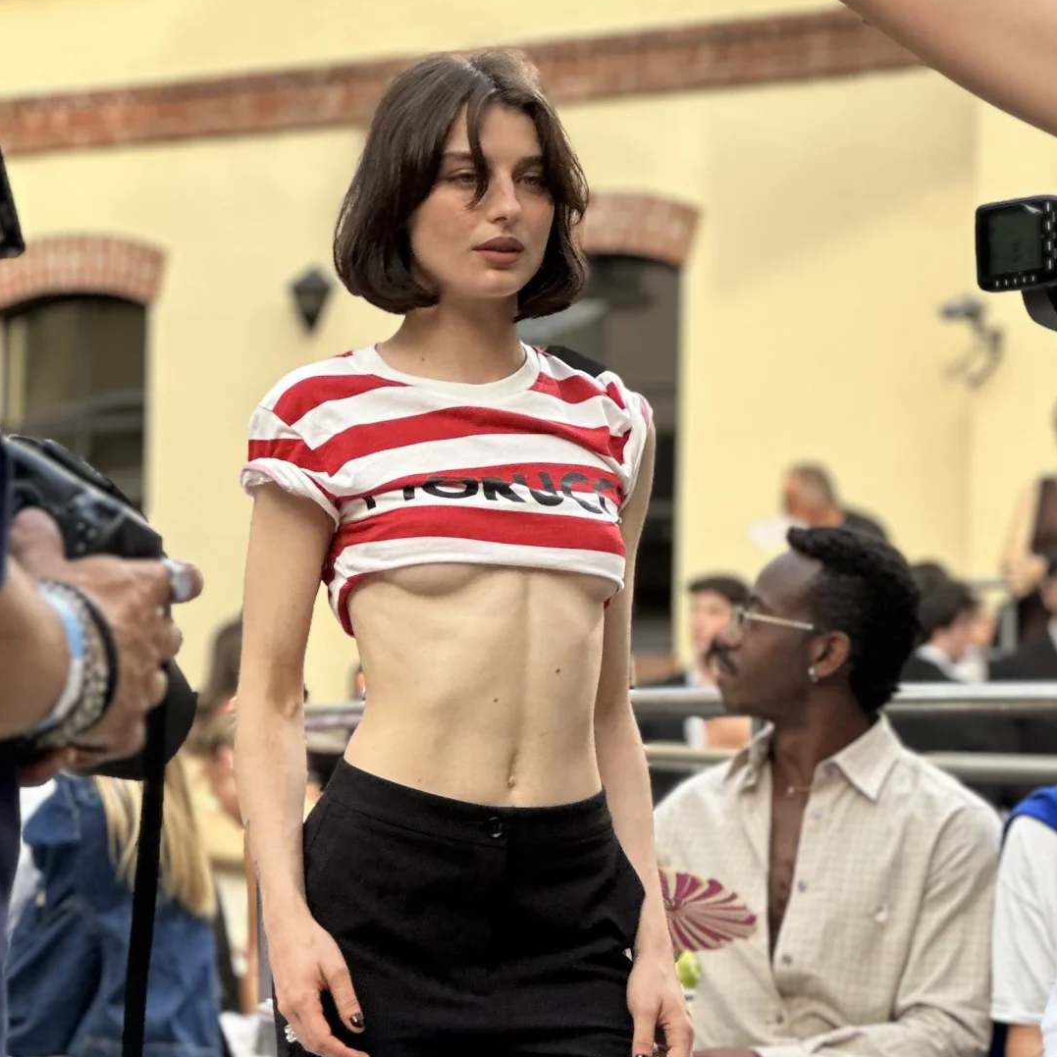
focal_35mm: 91
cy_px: 603
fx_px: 3144
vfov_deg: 19.1
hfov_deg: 19.1
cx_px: 528
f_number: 2.8
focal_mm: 9
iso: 32
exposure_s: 1/121
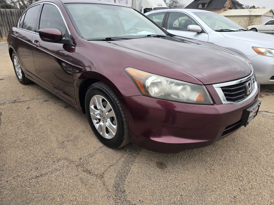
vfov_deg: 58.9
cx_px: 137
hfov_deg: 73.9
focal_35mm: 23
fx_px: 182
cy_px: 102
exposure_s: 1/180
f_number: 1.7
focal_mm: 6.3
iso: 12
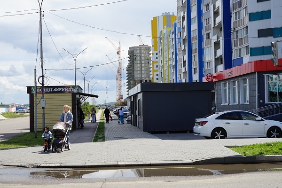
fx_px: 446
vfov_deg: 23.8
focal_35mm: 57
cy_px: 94
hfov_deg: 35.1
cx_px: 141
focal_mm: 57
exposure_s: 1/125
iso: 100
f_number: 11
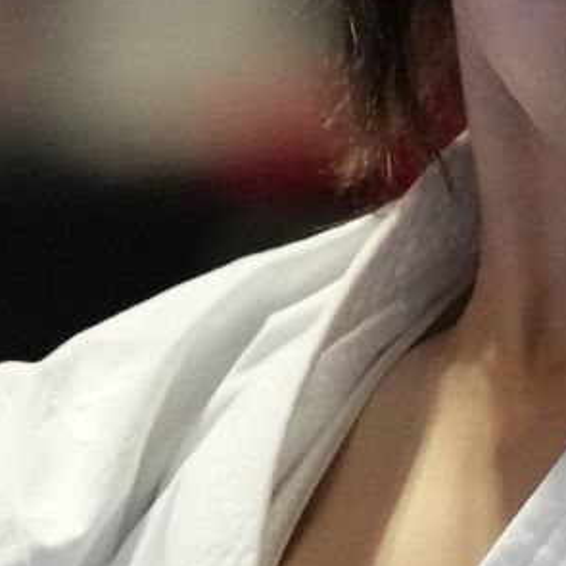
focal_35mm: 1463
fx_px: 27064
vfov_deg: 1.2
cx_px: 219
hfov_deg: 1.2
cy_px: 422
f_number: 2.8
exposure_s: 1/500
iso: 6400
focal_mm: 188
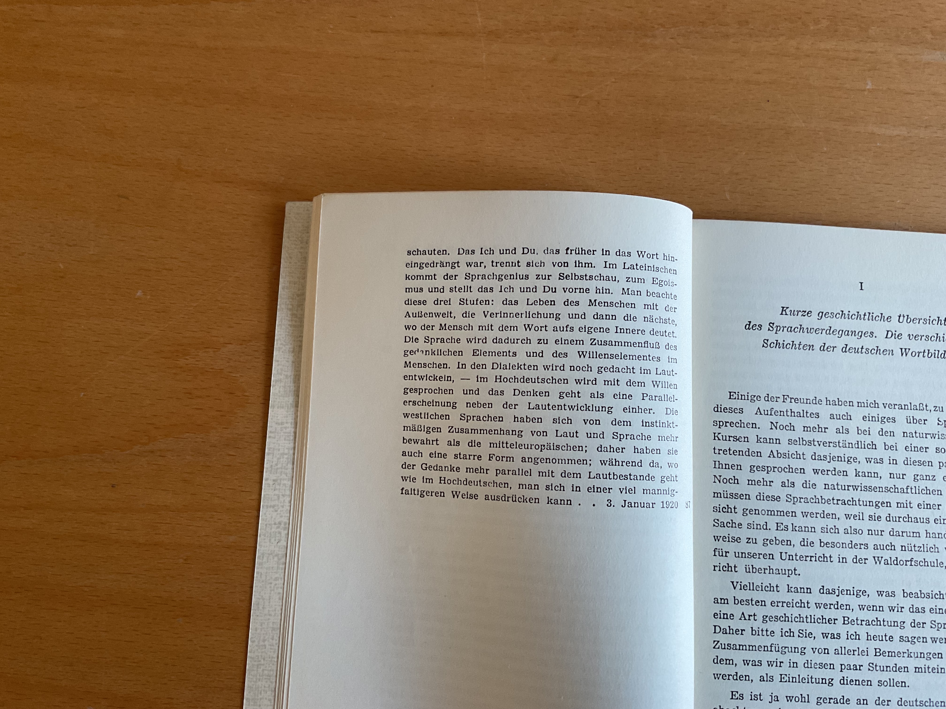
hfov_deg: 61.7
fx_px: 793
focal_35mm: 29
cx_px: 473
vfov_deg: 48.2
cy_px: 354
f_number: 1.8
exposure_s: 1/60
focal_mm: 3
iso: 100
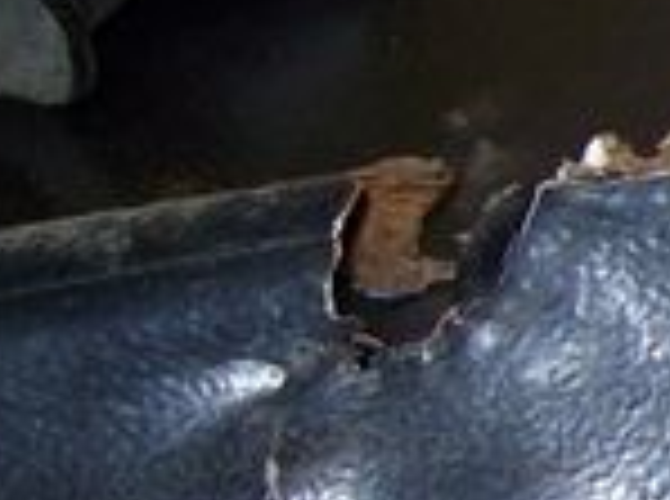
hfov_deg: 11.4
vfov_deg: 9.5
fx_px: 2993
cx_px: 1367
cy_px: 216
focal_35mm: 155
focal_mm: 6
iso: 80
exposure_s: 1/64
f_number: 2.7
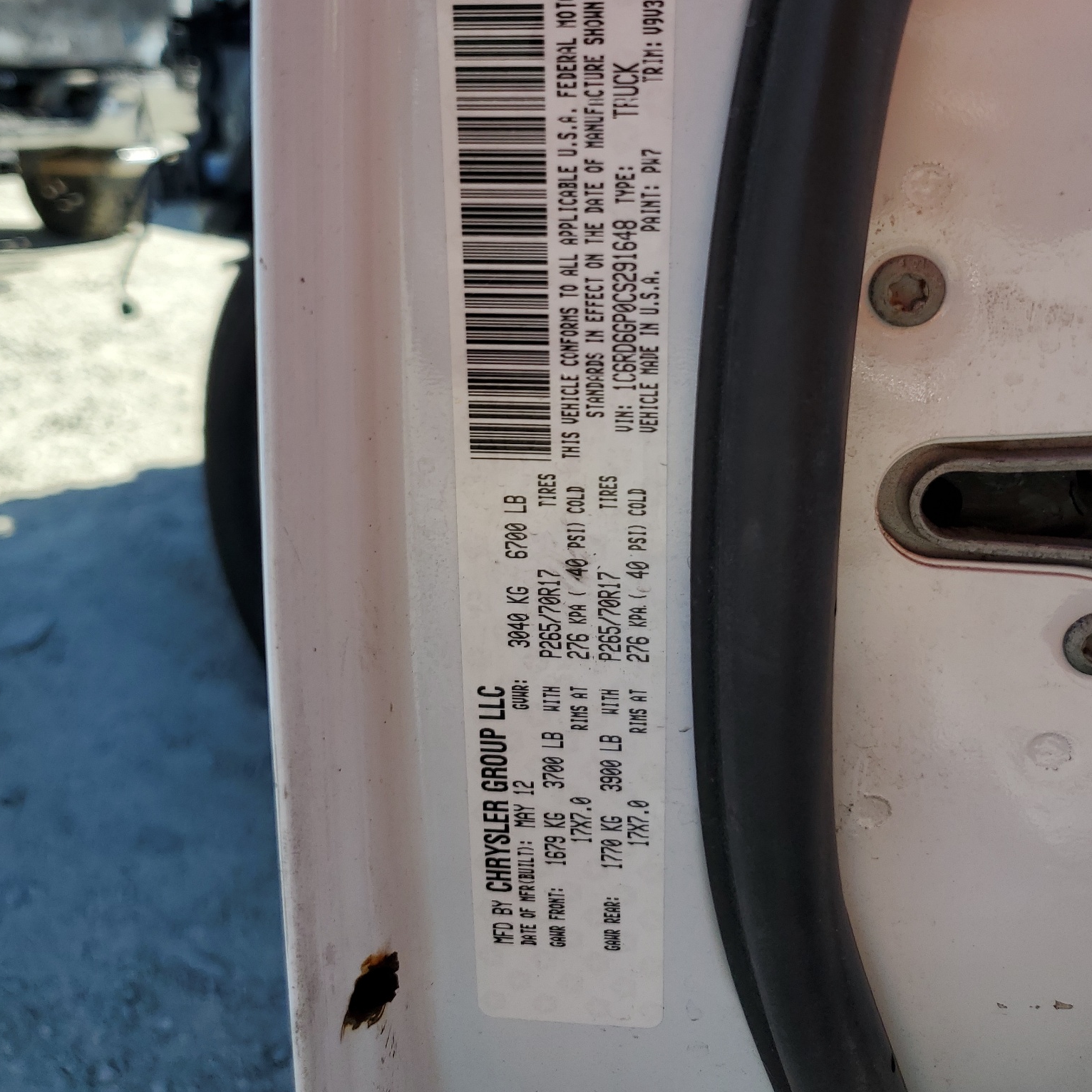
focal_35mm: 32
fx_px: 1142
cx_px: 551
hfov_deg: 51.1
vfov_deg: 49.9
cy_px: 337
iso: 50
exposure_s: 1/1429
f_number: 1.5
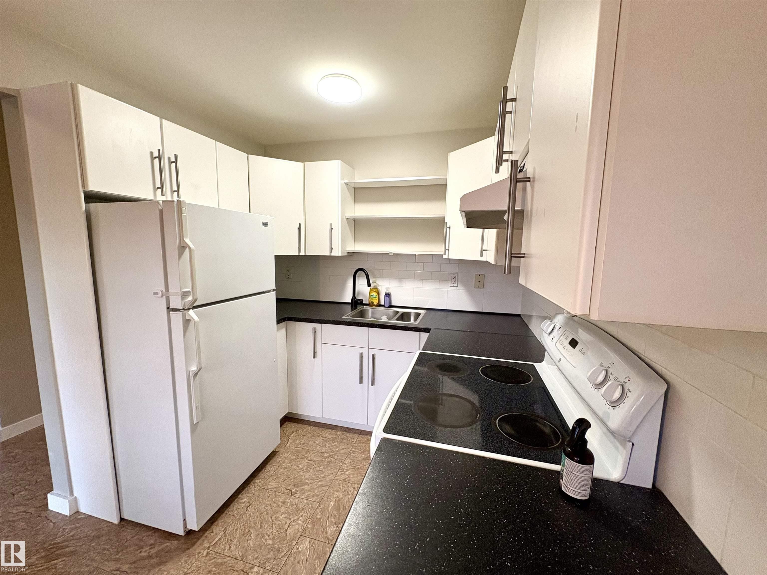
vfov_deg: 85.7
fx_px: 310
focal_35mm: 14
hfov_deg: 102.1
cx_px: 384
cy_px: 288
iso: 200
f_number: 2.2
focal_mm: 2.22
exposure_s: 1/60
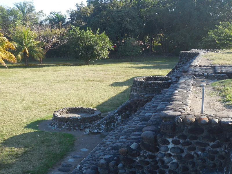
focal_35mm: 49
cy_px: 87
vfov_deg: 29.7
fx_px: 328
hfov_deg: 38.9
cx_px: 116
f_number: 4.8
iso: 125
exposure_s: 1/160
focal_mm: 8.8
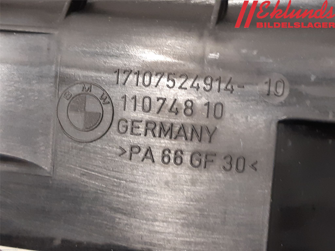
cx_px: 168
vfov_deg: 53.1
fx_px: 252
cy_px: 126
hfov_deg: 67.3
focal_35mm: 26
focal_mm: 3.93
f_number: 1.7
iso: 200
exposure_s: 1/25
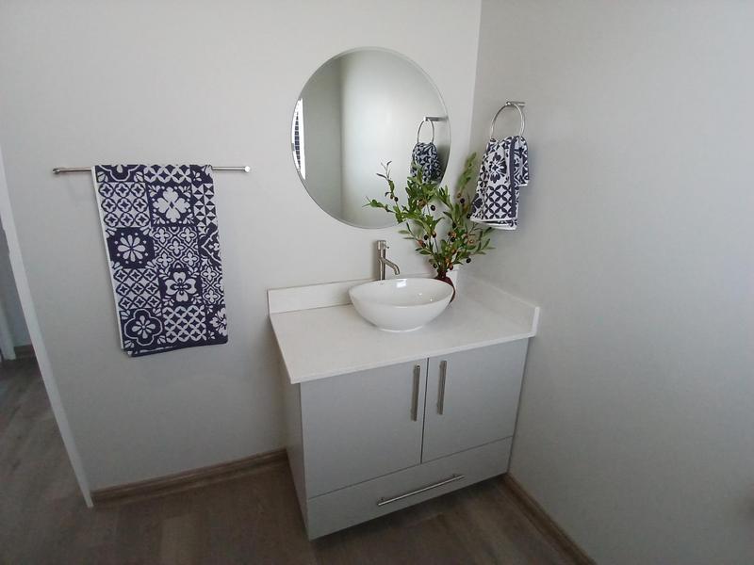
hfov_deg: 91.0
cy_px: 282
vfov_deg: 74.7
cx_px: 377
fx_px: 370
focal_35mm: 17
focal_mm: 1.4
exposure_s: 1/33.3
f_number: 2.2
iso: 160
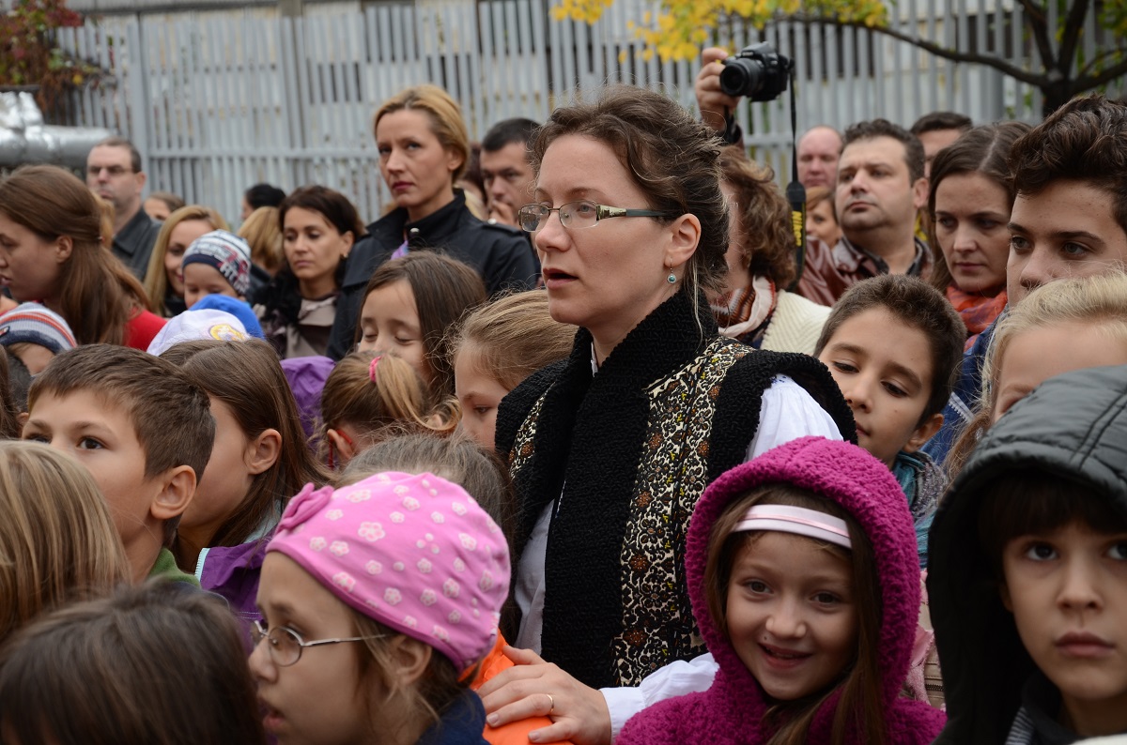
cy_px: 372
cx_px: 564
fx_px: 2436
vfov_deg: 17.4
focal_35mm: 78
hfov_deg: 26.0
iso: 200
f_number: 6.3
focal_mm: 52
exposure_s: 1/50
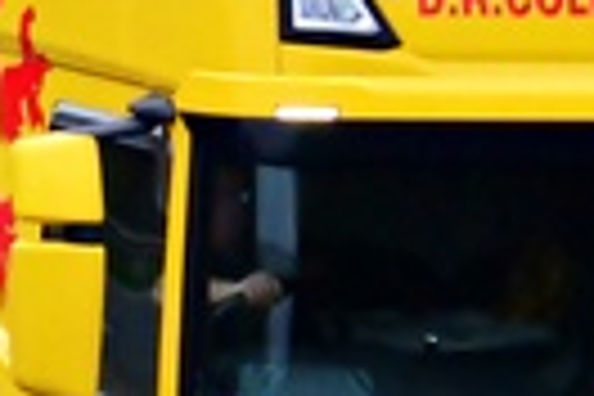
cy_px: 256
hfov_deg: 1.6
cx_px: -130
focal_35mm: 1272
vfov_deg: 1.1
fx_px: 20986
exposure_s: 1/500
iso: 2000
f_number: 5
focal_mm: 140
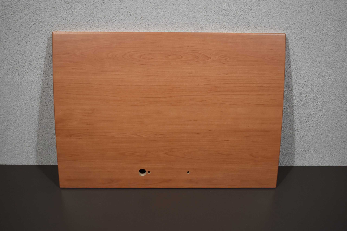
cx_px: 174
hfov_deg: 45.0
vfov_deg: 30.9
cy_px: 116
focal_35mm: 44
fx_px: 419
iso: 560
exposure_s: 1/250
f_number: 4.2
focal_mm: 29
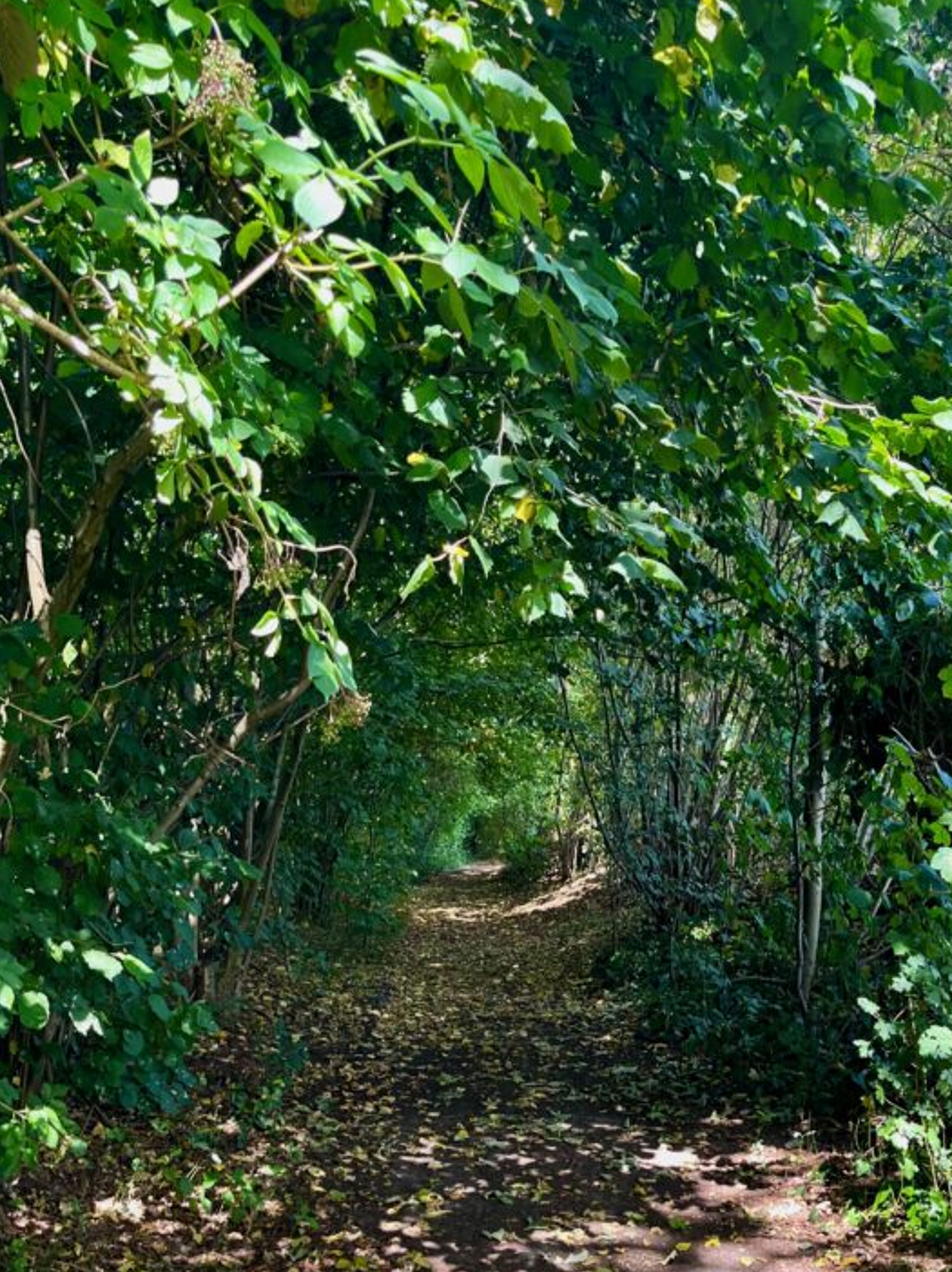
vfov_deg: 47.7
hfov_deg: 37.7
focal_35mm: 38
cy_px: 909
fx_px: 1395
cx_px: 515
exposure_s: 1/121
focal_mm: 5.1
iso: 80
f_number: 1.6
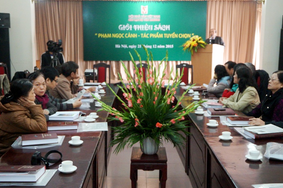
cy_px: 98
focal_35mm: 44
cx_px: 139
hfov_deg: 44.5
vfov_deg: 30.5
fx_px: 346
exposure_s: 1/125
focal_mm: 28
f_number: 4.5
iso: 3200
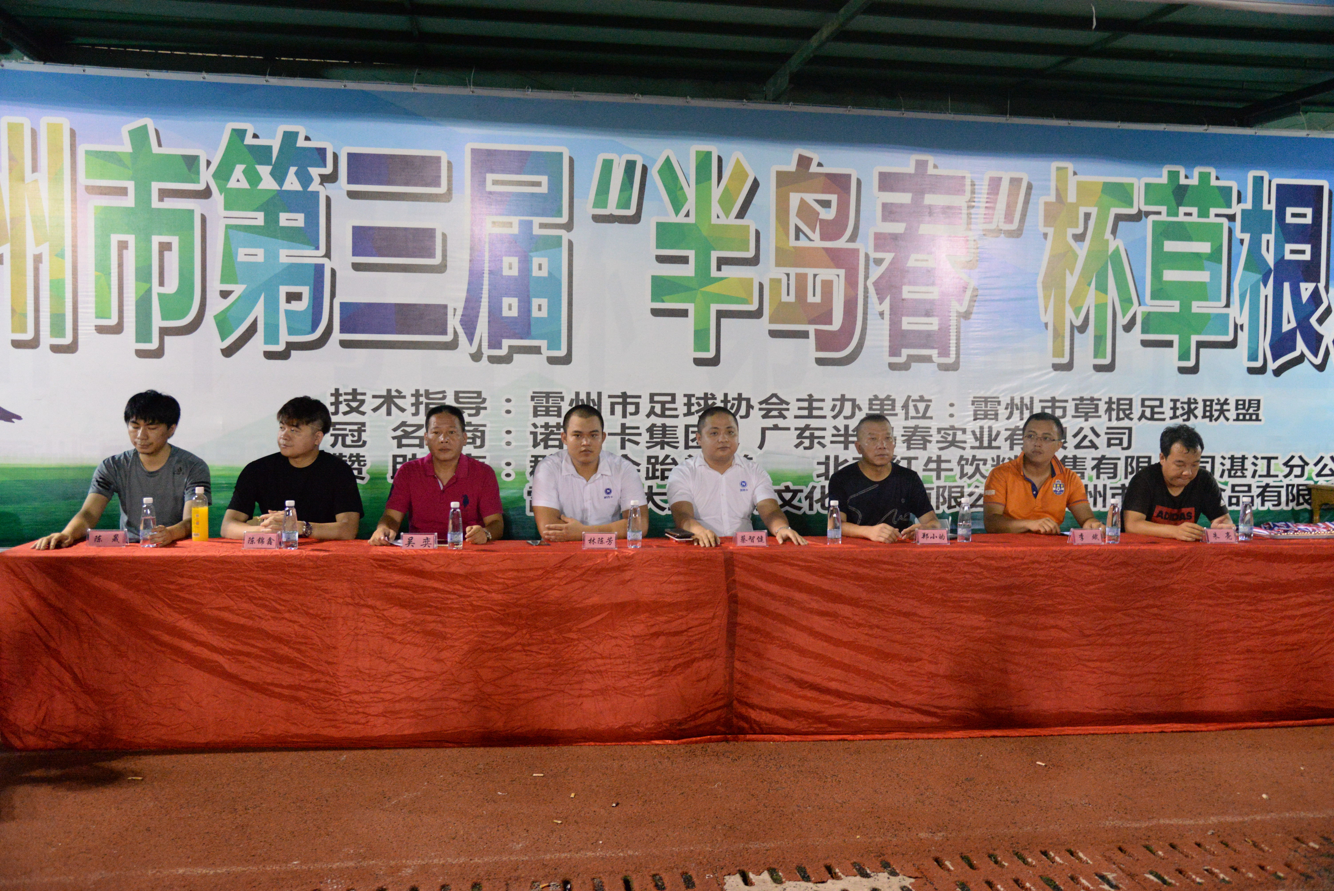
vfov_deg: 43.6
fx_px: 1112
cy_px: 446
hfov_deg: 61.9
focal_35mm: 30
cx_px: 667
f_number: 4
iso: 6400
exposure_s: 1/60
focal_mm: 30
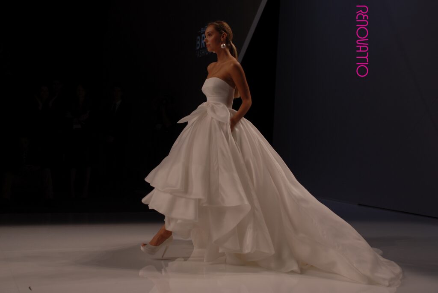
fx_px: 585
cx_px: 219
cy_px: 146
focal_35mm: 48
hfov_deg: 41.1
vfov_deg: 28.1
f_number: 5.6
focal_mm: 32
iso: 100
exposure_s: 1/125
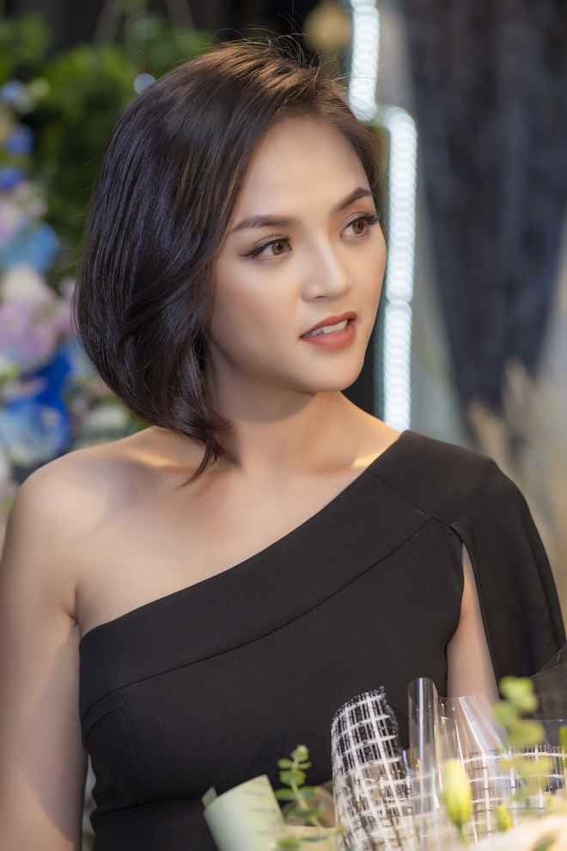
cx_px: 284
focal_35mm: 105
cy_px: 426
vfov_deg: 19.5
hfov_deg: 13.0
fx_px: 2480
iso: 320
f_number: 3.5
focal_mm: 105
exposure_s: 1/200
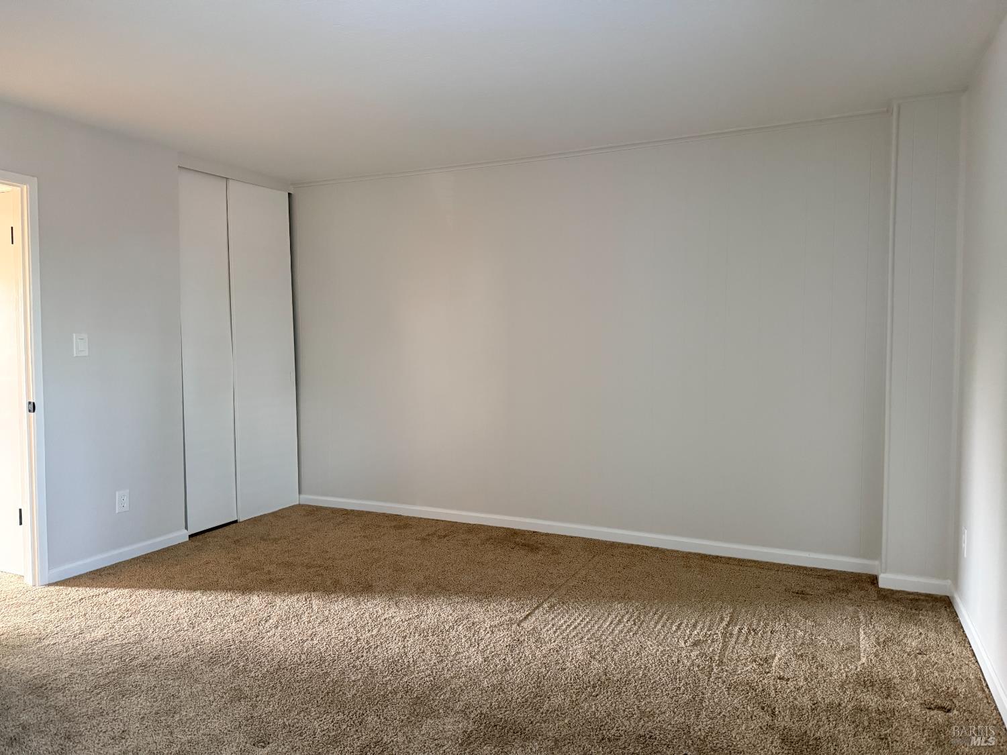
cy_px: 378
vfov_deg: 56.8
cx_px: 504
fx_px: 698
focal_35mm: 24
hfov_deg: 71.6
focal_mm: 6.76
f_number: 1.78
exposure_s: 1/40
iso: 640
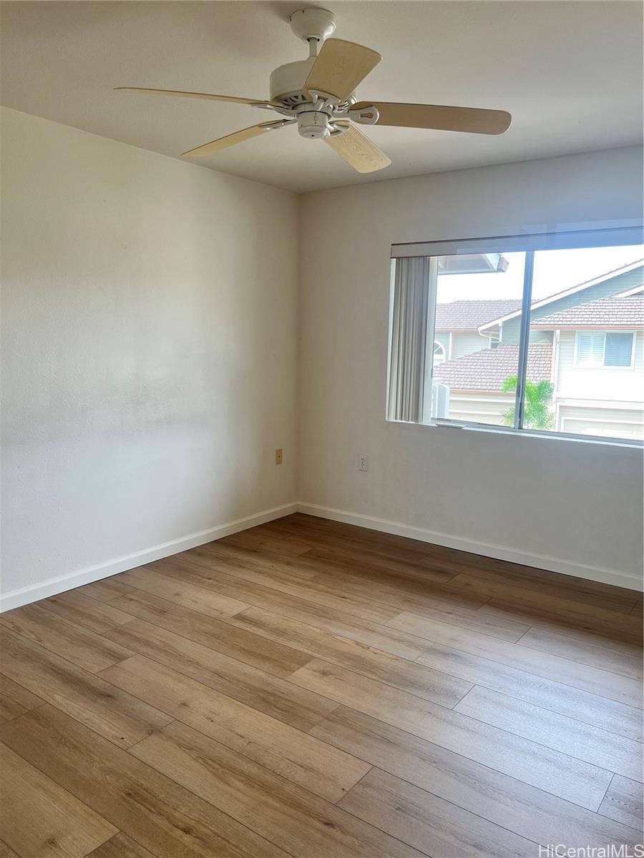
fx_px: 645
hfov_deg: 53.1
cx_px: 322
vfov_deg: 67.3
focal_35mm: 26
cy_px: 429
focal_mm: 5.7
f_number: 1.5
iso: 50
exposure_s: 1/161
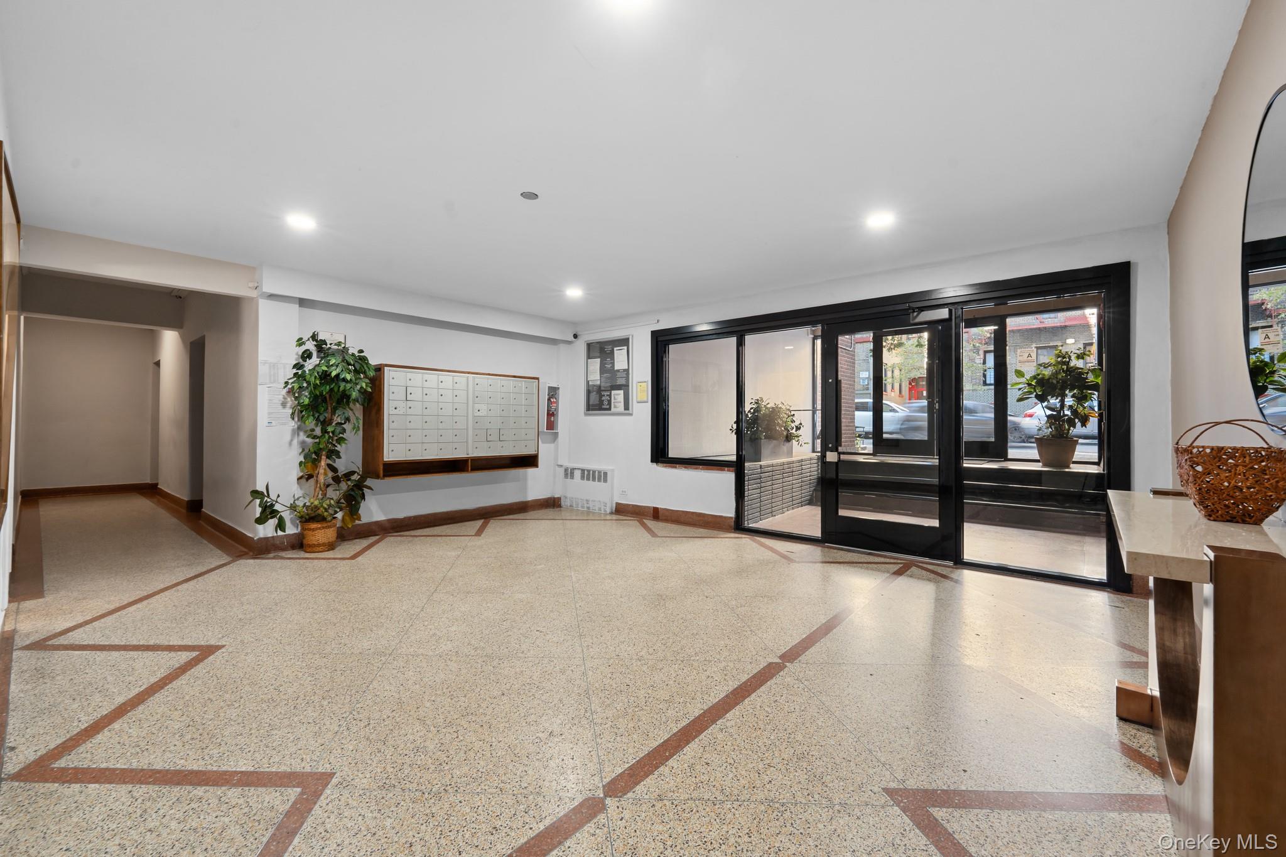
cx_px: 643
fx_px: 500
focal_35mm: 14
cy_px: 428
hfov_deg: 104.3
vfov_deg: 81.2
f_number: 10
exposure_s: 1/2
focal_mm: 14
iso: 320
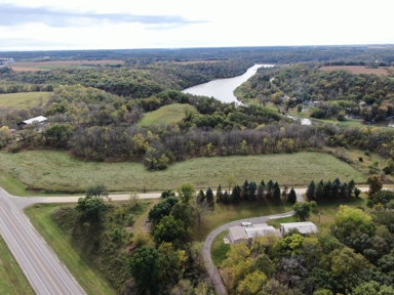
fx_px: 285
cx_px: 190
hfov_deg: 69.4
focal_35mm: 25
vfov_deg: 54.9
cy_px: 150
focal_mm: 4.39
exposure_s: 1/640
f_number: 2.8
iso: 100
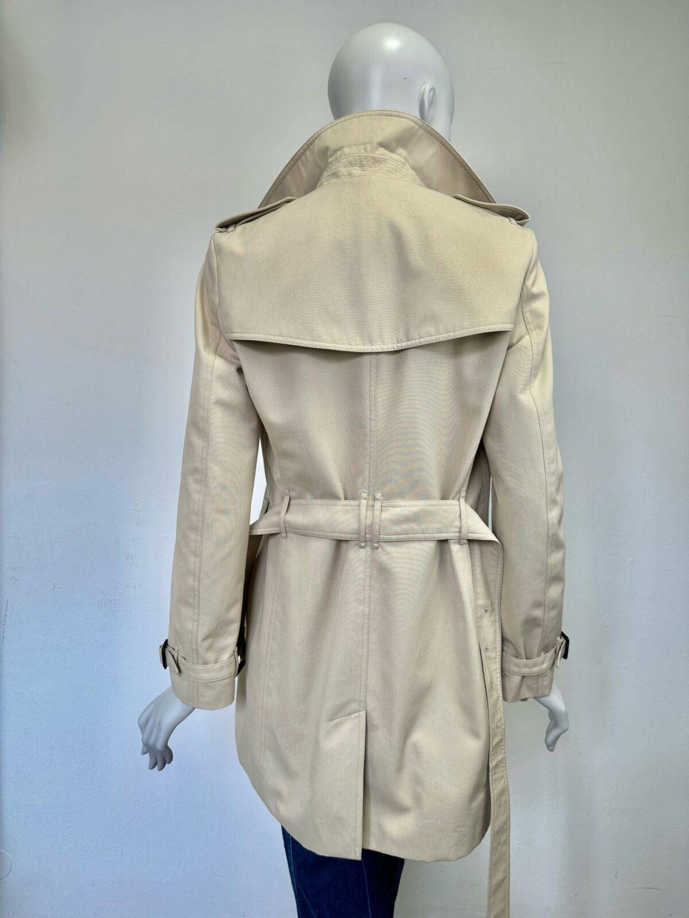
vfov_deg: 71.6
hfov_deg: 56.8
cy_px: 459
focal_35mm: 24
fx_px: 637
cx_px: 344
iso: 50
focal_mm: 6.86
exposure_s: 1/101
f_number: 1.78
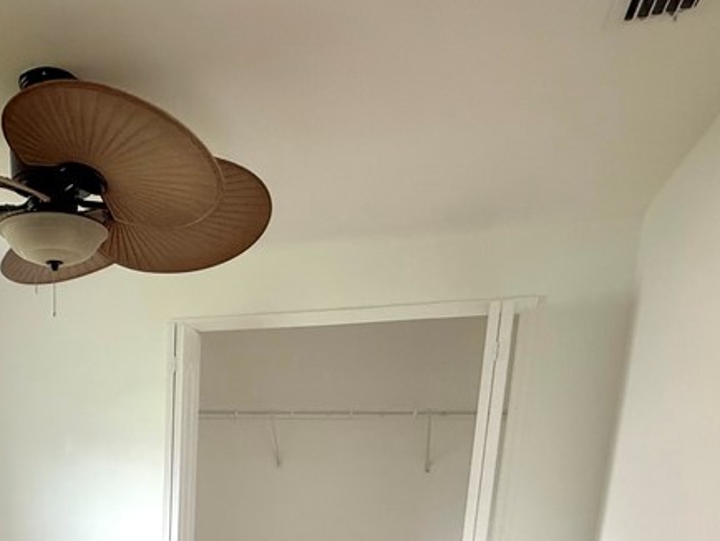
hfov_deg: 51.9
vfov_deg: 36.2
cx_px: 148
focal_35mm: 33
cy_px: 601
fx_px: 687
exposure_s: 1/120
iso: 160
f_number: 2.2
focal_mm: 2.22
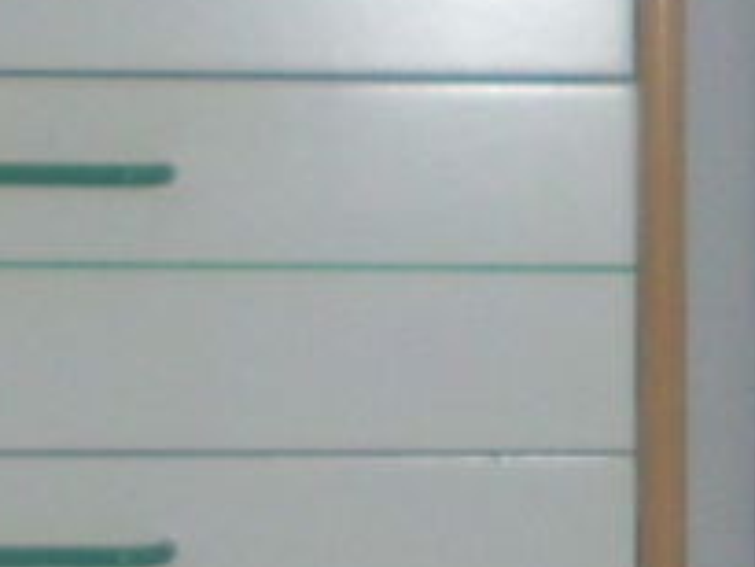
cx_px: 1138
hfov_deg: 9.5
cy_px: 151
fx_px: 4430
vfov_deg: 7.3
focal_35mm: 203
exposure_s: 1/60
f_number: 3.2
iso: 100
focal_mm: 4.6
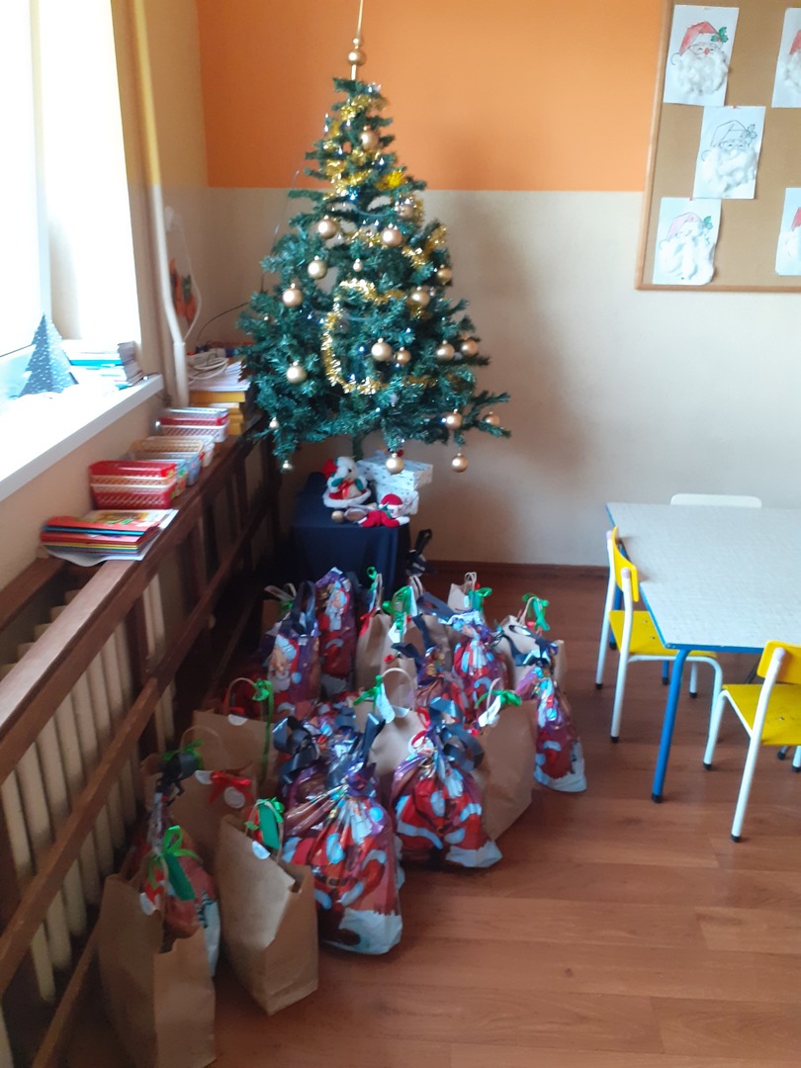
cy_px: 534
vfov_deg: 65.3
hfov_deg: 51.4
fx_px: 833
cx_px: 400
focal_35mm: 27
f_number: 1.9
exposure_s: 1/33
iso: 250
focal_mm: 3.6
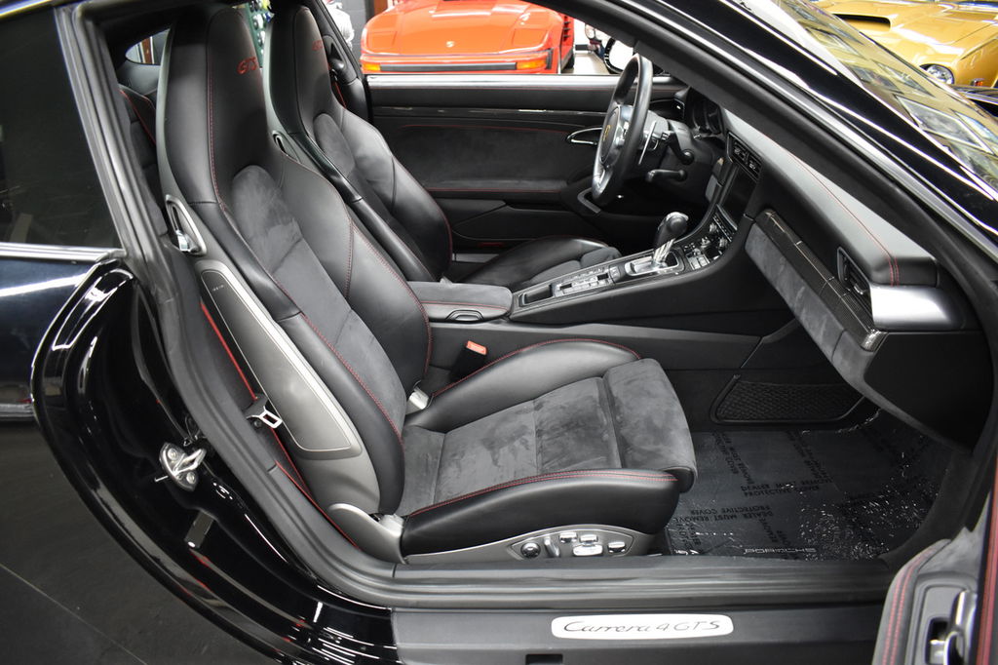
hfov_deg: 67.4
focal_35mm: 27
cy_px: 332
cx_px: 499
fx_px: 748
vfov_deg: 47.9
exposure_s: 1/30
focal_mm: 18
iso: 2000
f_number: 3.5
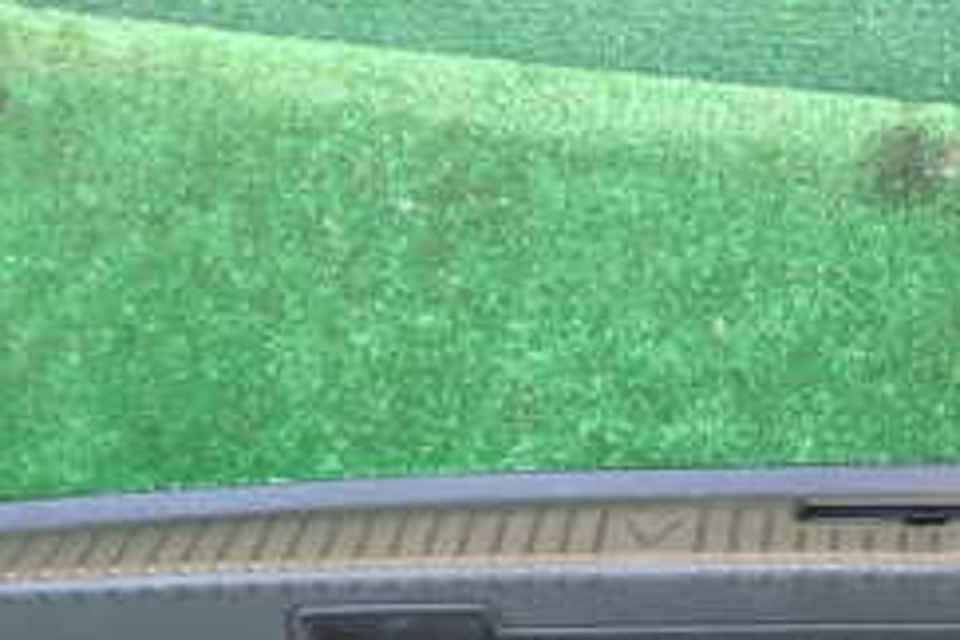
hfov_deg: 25.1
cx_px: 960
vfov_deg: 17.6
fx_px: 2053
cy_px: 482
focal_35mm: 77
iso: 200
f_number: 2.3
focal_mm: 5.4
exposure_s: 1/40
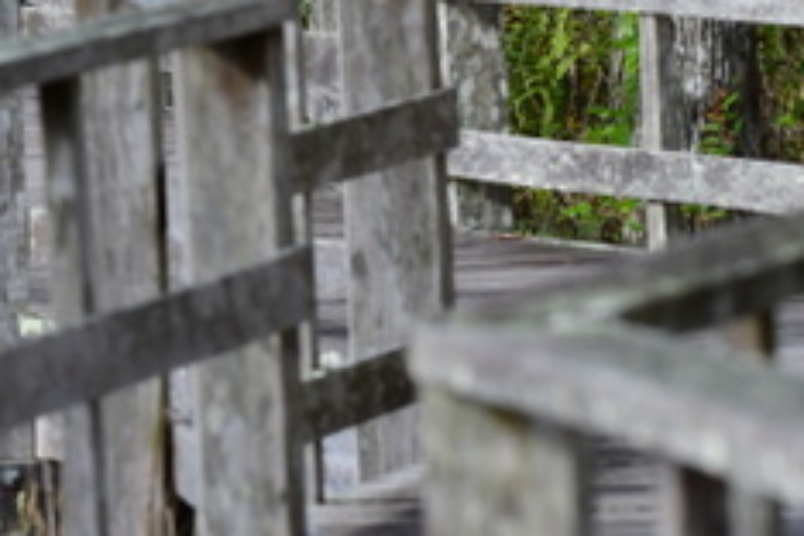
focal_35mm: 862
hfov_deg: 2.4
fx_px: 19250
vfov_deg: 1.6
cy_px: -146
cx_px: -62
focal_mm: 210
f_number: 9
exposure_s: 1/500
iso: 640
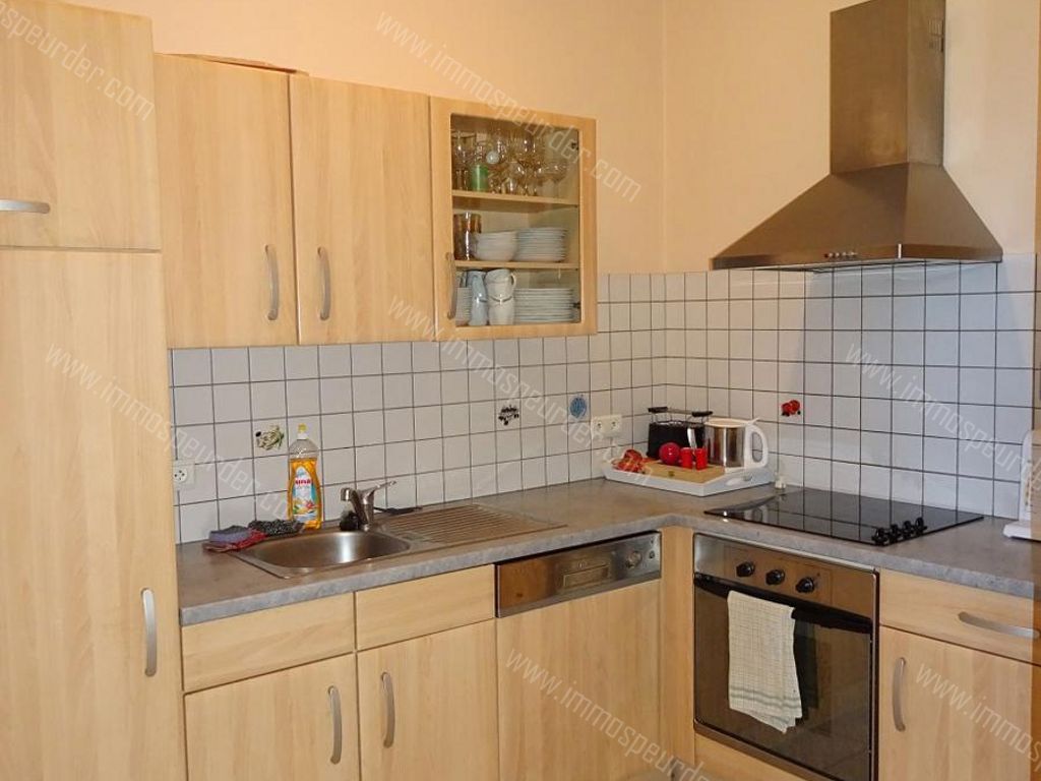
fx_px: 722
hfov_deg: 71.6
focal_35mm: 24
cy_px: 390
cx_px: 520
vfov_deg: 56.8
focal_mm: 4.1
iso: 400
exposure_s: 1/30
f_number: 3.5
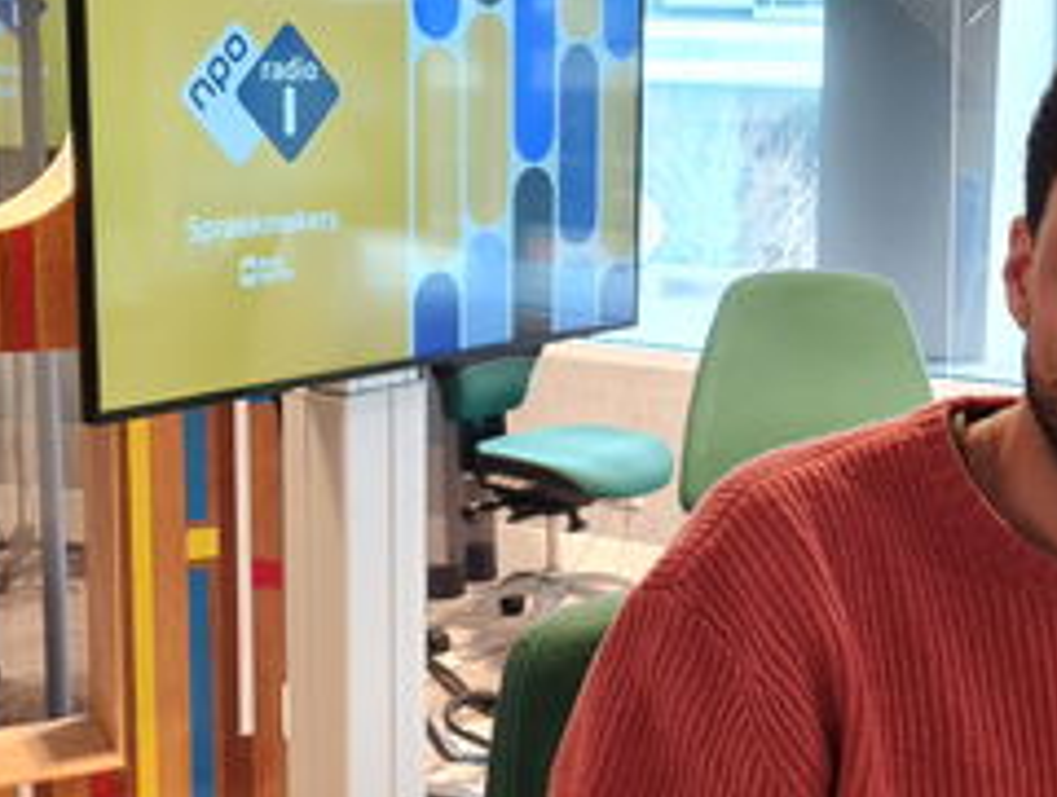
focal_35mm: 61
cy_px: 361
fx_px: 1866
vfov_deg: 24.1
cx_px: 691
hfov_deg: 31.4
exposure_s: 1/50
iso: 500
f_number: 1.8
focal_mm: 5.4
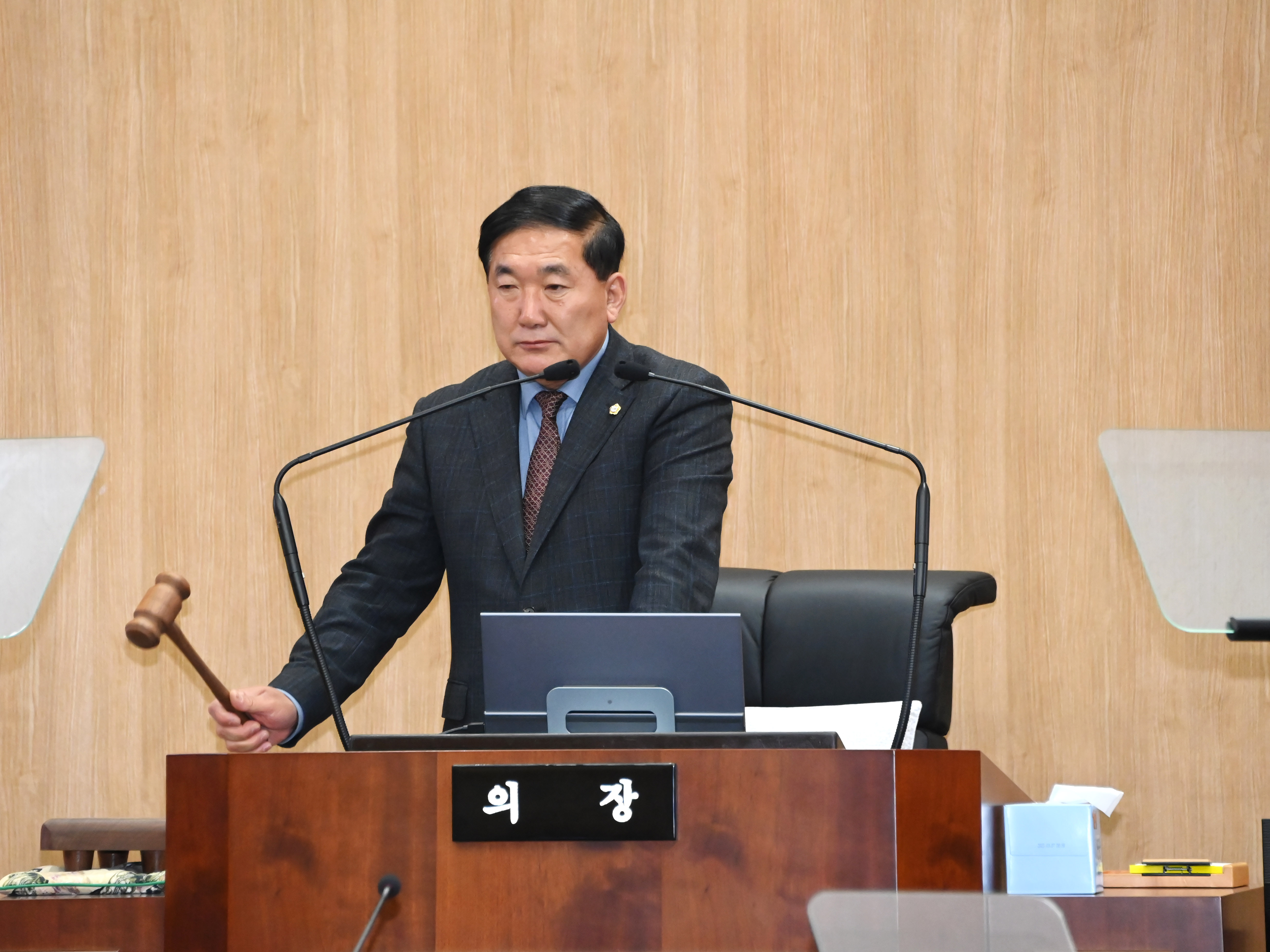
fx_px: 8365
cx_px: 618
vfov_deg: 6.5
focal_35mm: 228
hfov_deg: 8.7
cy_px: 477
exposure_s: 1/250
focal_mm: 210
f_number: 6.3
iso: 8000
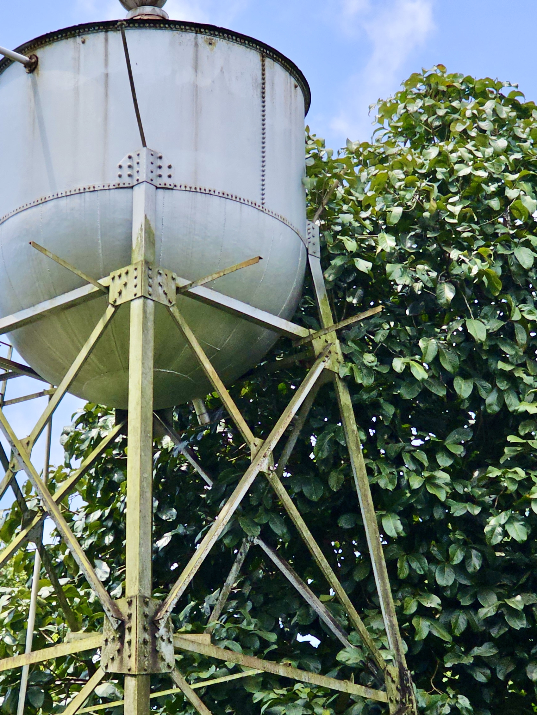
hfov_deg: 12.1
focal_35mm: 122
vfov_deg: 16.1
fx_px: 2523
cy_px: 476
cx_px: 247
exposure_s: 1/1410
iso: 50
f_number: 2.4
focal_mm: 7.9
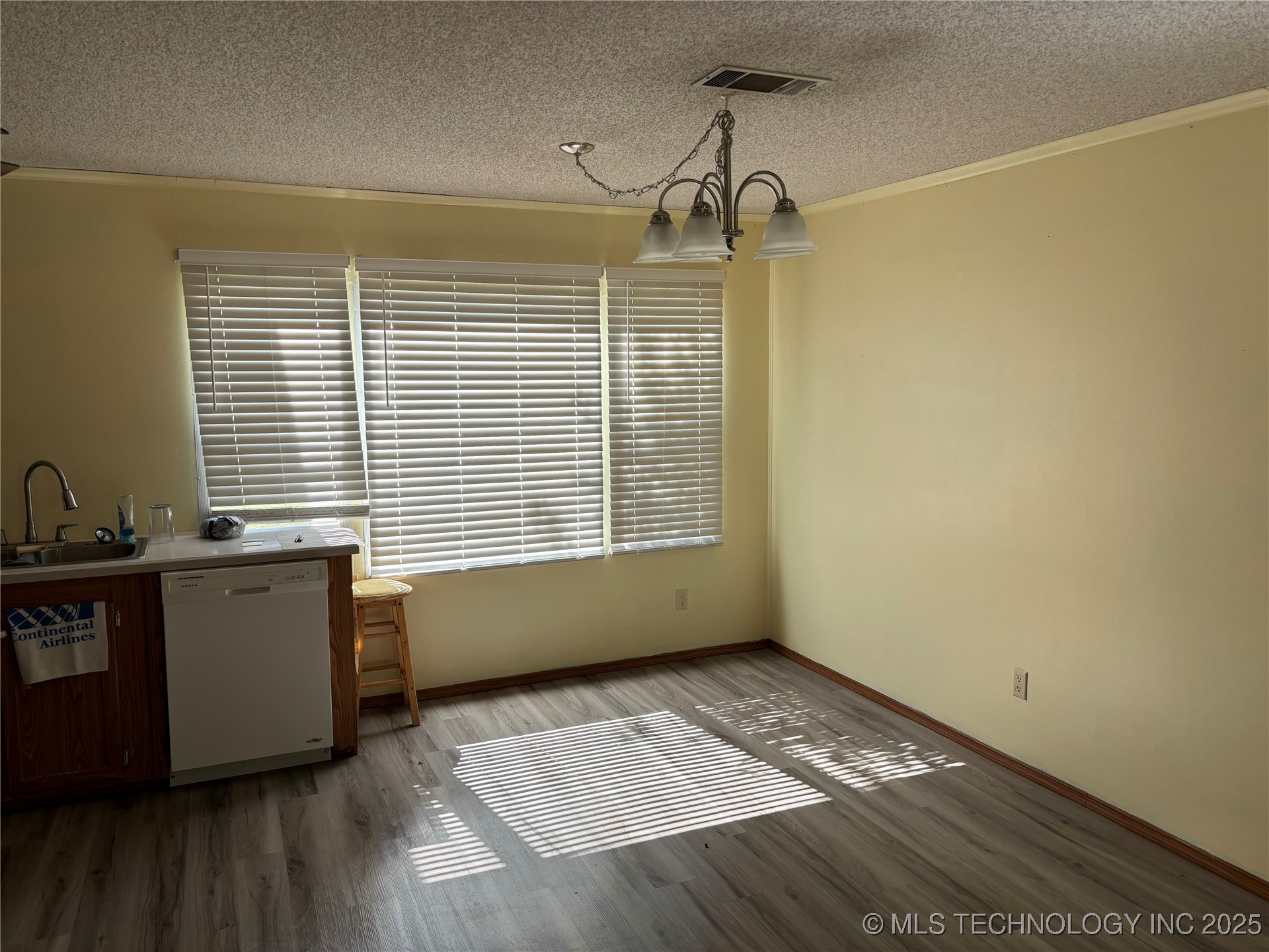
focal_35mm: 26
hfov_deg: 67.3
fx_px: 953
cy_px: 476
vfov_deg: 53.1
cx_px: 634
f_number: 1.6
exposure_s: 1/182
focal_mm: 5.96
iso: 40
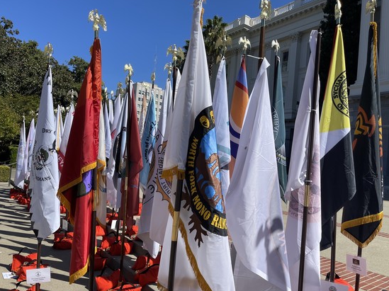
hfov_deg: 65.4
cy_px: 148
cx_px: 191
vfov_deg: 51.3
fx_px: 303
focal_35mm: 27
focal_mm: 5.1
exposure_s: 1/4202
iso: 32
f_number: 1.6
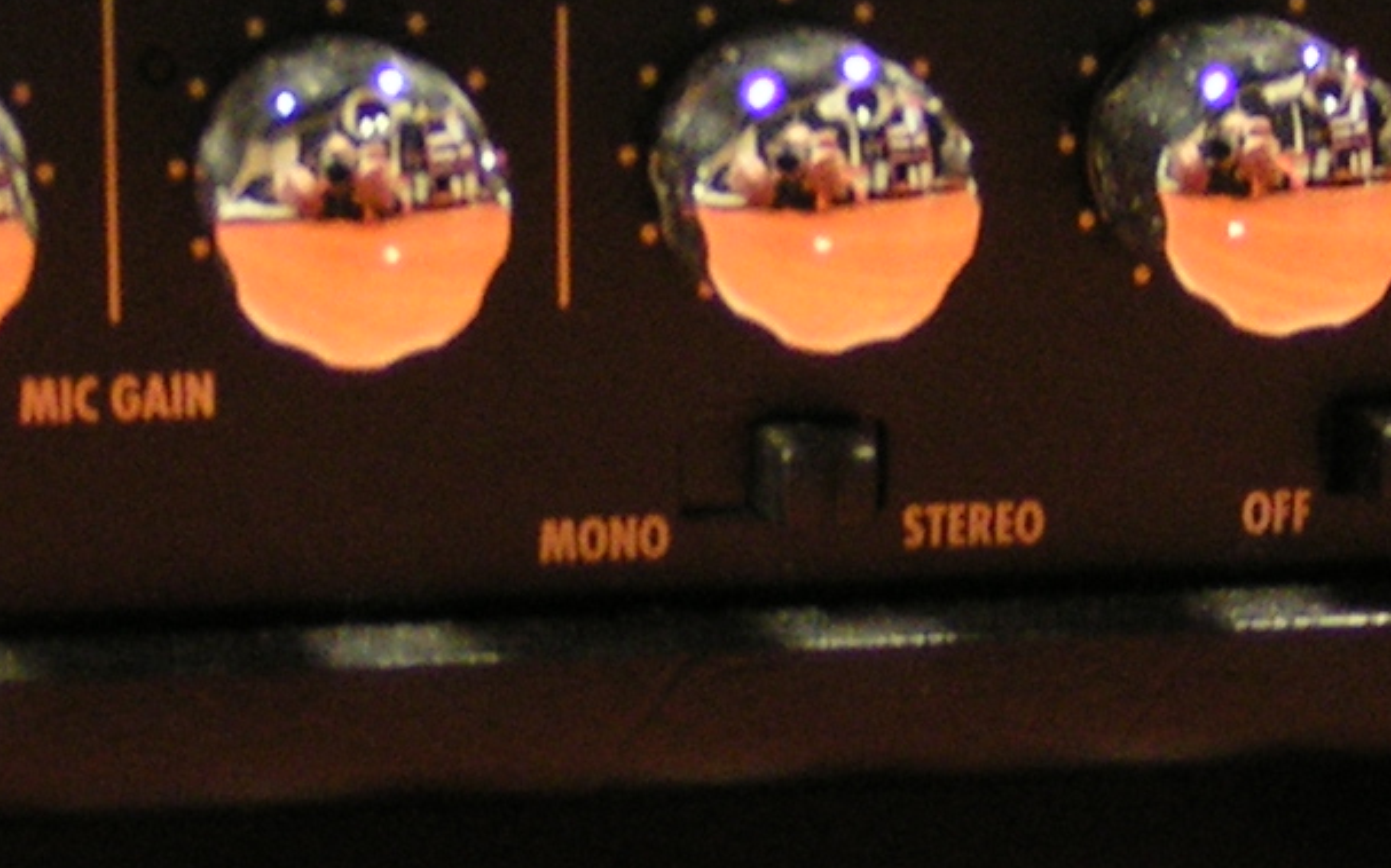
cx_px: 502
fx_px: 5154
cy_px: 250
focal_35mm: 136
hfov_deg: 15.3
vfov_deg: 9.6
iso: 200
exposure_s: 1/1.3
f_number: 2.8
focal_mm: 5.8
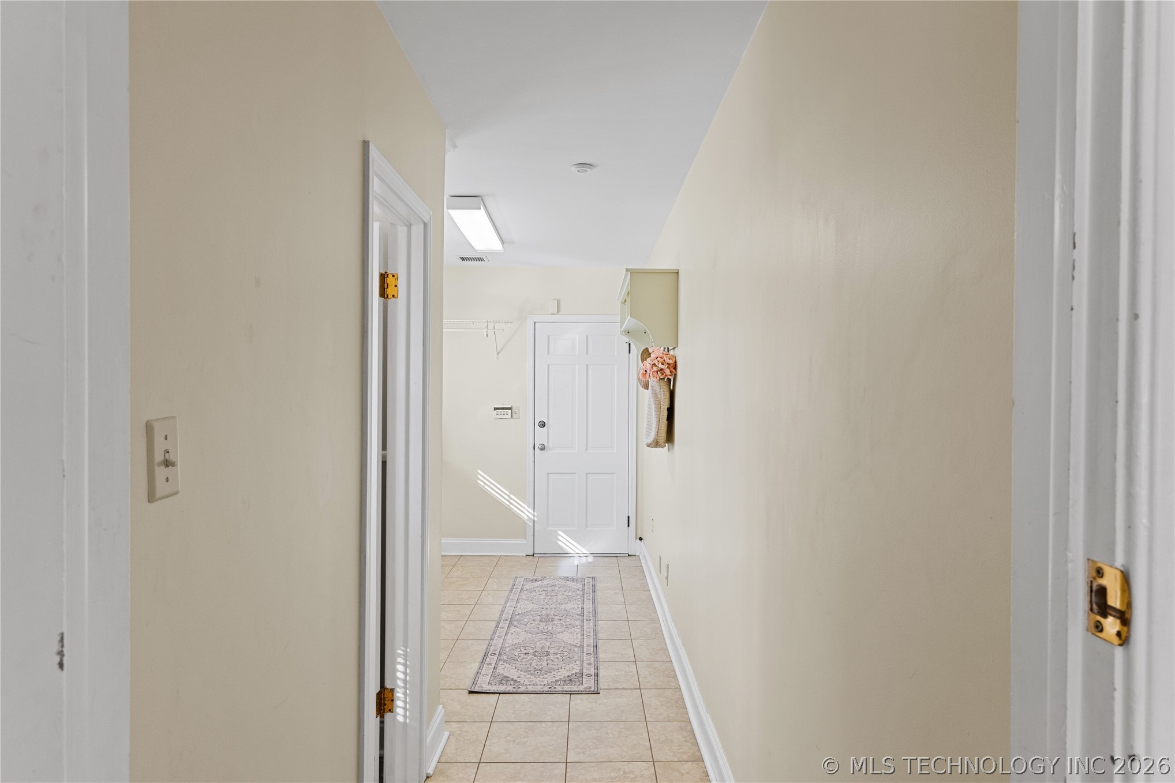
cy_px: 392
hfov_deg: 81.2
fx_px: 685
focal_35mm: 21
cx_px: 588
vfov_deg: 59.5
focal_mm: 21
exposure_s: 1/6
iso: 640
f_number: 11
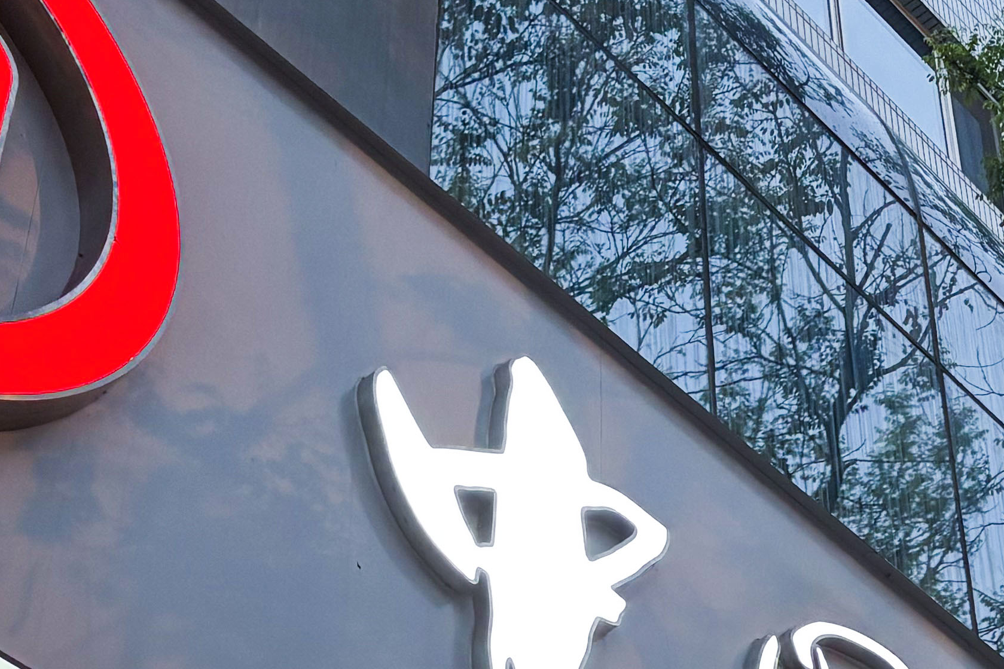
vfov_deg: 14.3
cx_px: 899
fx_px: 2565
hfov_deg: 21.7
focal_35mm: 92
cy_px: 864
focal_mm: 5.96
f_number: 1.6
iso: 200
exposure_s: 1/50
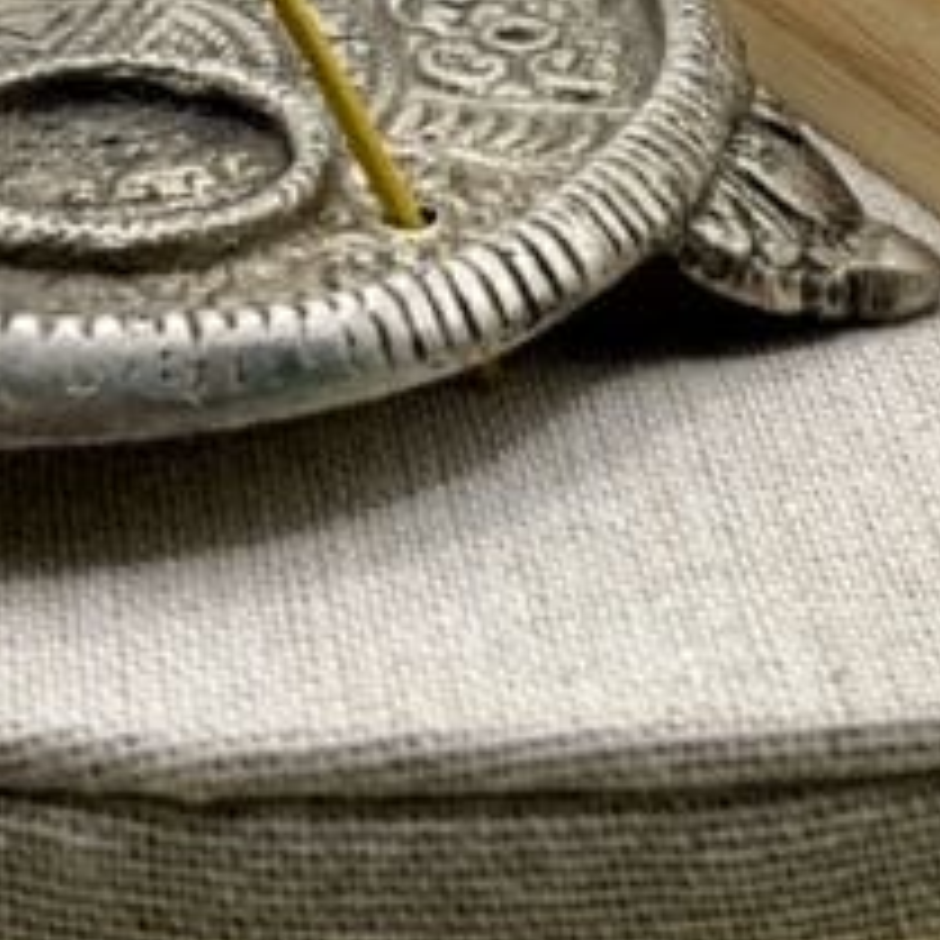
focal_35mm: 147
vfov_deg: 11.5
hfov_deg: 11.9
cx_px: 652
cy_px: -385
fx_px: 4516
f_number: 1.6
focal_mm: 5.96
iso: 32
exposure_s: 1/279
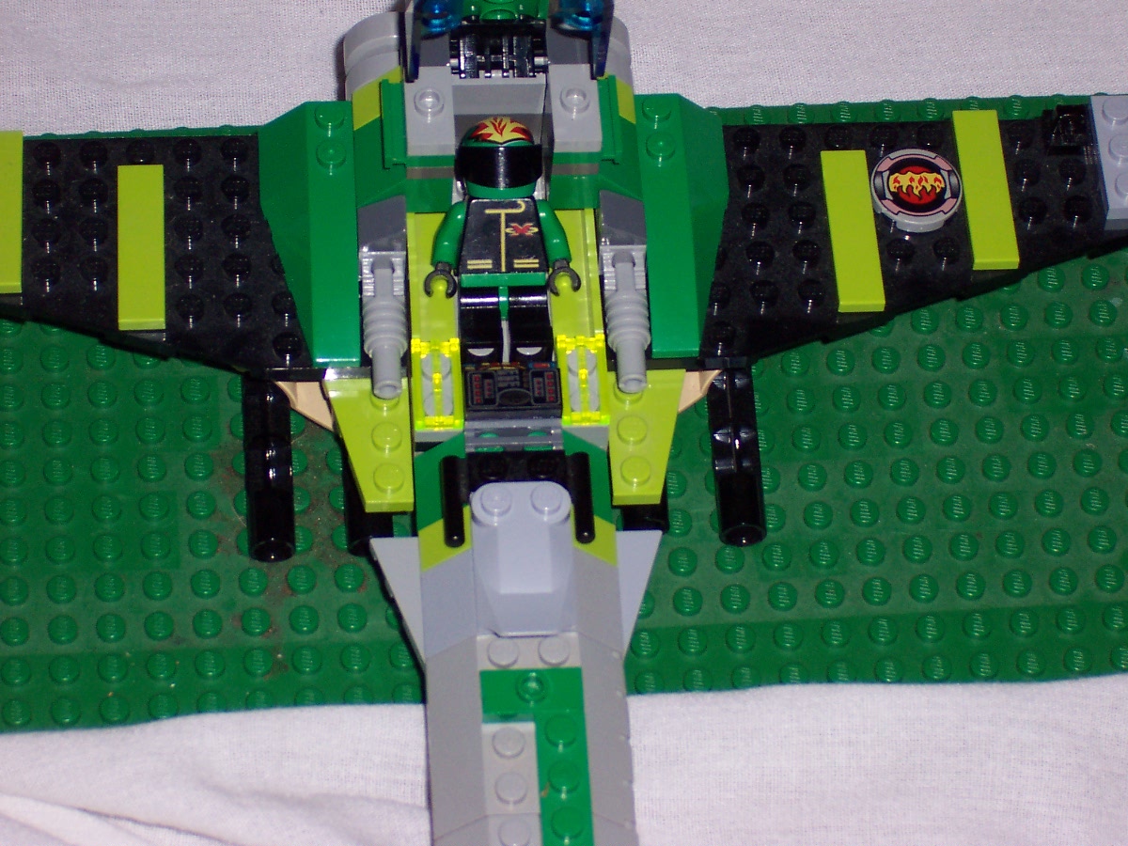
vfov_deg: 10.3
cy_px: 423
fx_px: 4692
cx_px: 564
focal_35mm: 144
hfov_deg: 13.7
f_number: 4.9
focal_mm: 22.4
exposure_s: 1/125
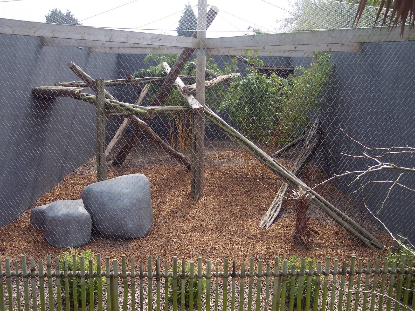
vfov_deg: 37.7
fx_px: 455
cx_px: 208
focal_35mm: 38
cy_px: 156
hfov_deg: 49.0
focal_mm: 8
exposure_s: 1/700
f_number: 2.8
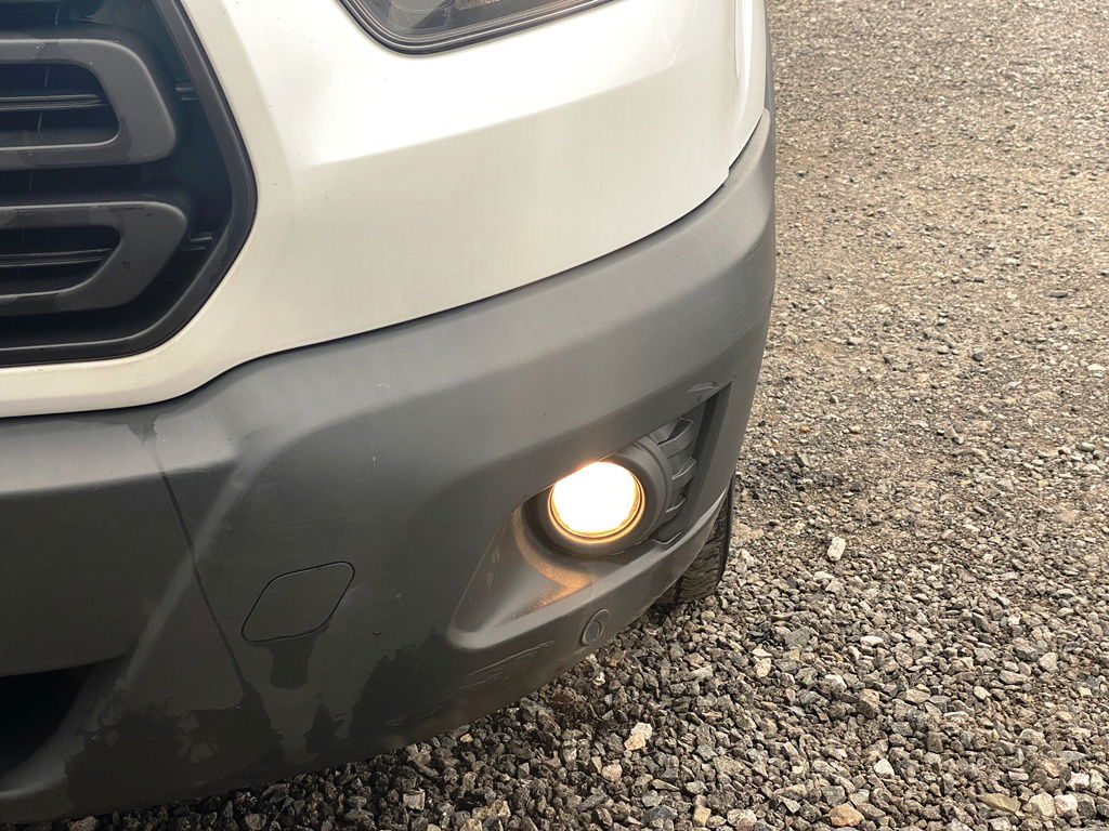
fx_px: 1666
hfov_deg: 36.8
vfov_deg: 28.0
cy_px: 416
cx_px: 554
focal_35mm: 52
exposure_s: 1/122
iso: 32
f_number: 2
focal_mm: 6
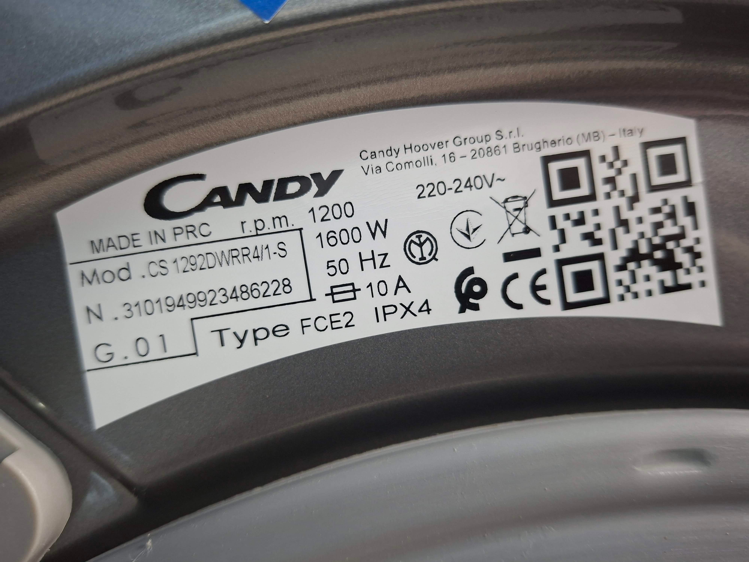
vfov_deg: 58.9
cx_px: 374
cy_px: 281
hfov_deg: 73.9
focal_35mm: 23
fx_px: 498
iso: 500
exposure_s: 1/25
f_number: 1.8
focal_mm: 5.54
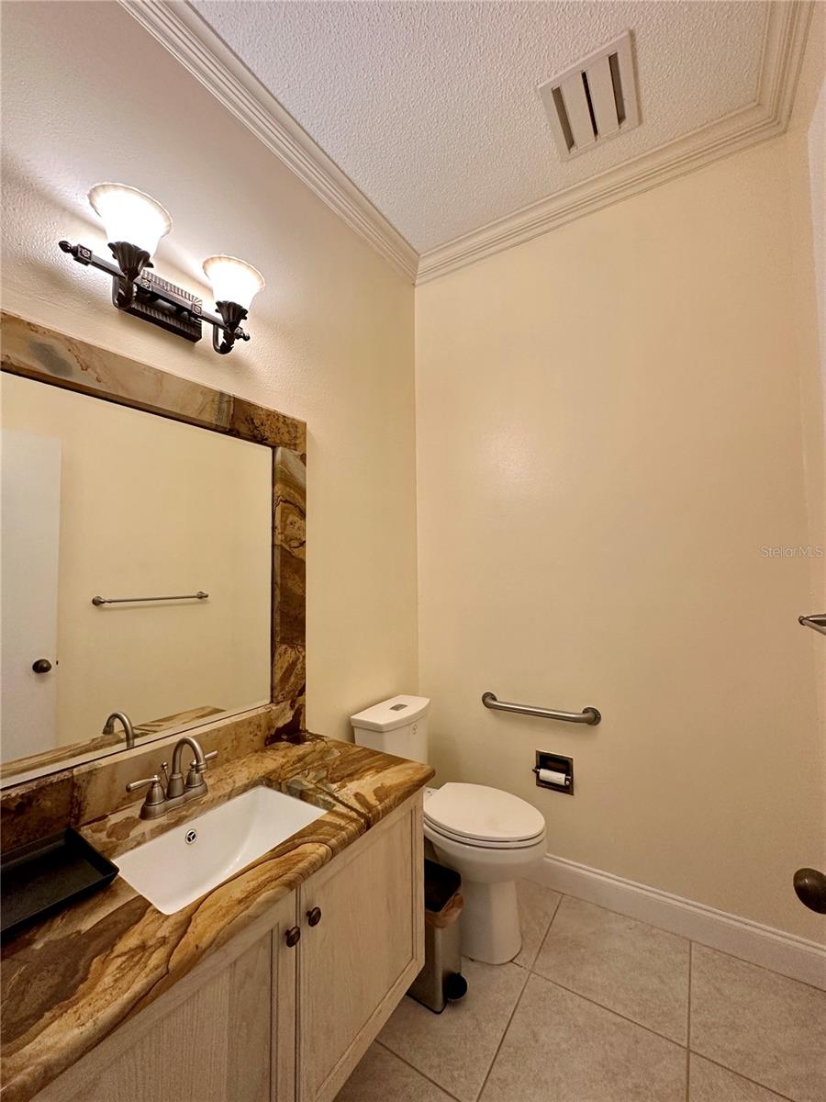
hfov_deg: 85.7
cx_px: 413
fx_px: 445
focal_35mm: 14
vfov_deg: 102.1
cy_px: 551
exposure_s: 1/120
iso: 200
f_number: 2.2
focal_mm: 2.22
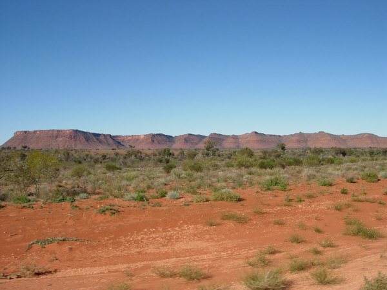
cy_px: 145
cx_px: 194
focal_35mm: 38
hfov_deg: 49.0
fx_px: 425
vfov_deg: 37.7
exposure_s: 1/966
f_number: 4.8
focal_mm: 7.8
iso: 79
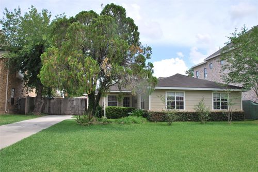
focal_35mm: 27
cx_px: 129
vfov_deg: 48.0
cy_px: 86
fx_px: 194
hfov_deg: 67.4
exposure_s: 1/200
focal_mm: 18
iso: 100
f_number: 8
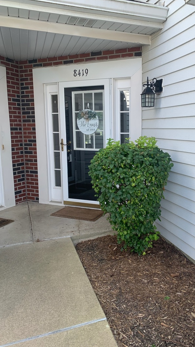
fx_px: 267
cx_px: 128
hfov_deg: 39.7
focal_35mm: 29
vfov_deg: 66.1
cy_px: 172
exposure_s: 1/502
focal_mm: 4.25
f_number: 1.8
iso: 25
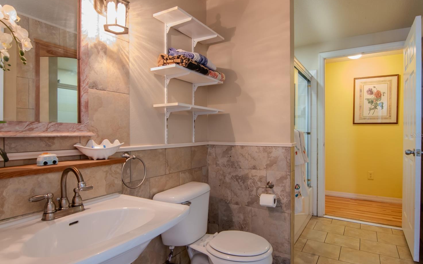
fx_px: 248
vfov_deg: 56.0
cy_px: 135
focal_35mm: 22
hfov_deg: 80.8
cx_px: 207
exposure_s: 1
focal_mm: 13
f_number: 13
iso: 800
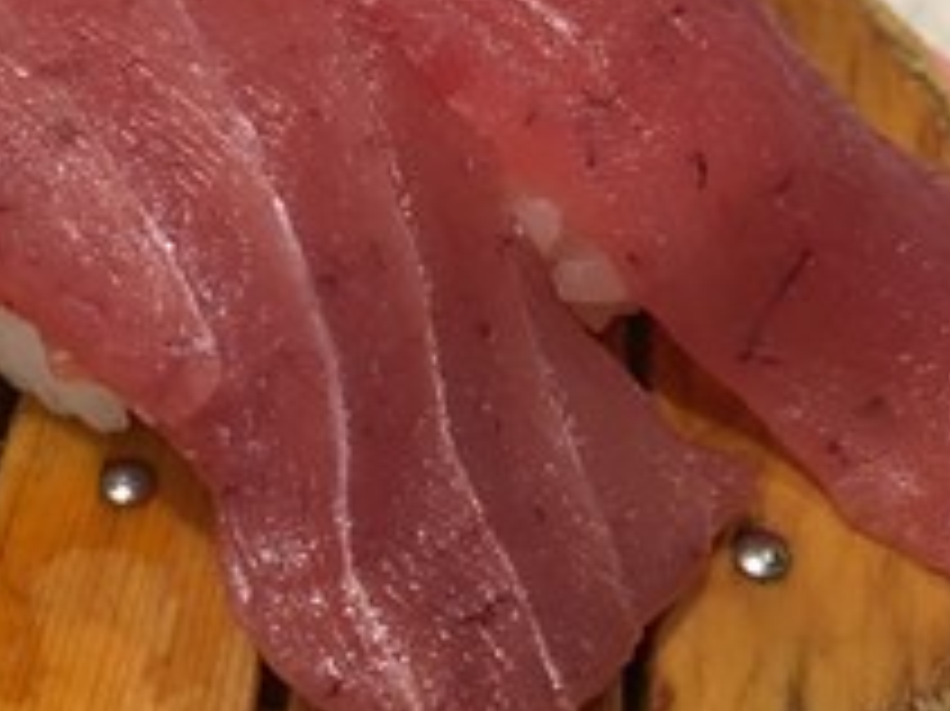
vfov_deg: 26.2
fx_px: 1509
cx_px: 279
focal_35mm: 55
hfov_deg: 34.5
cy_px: 184
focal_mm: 4.15
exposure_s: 1/17
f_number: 2.2
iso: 64
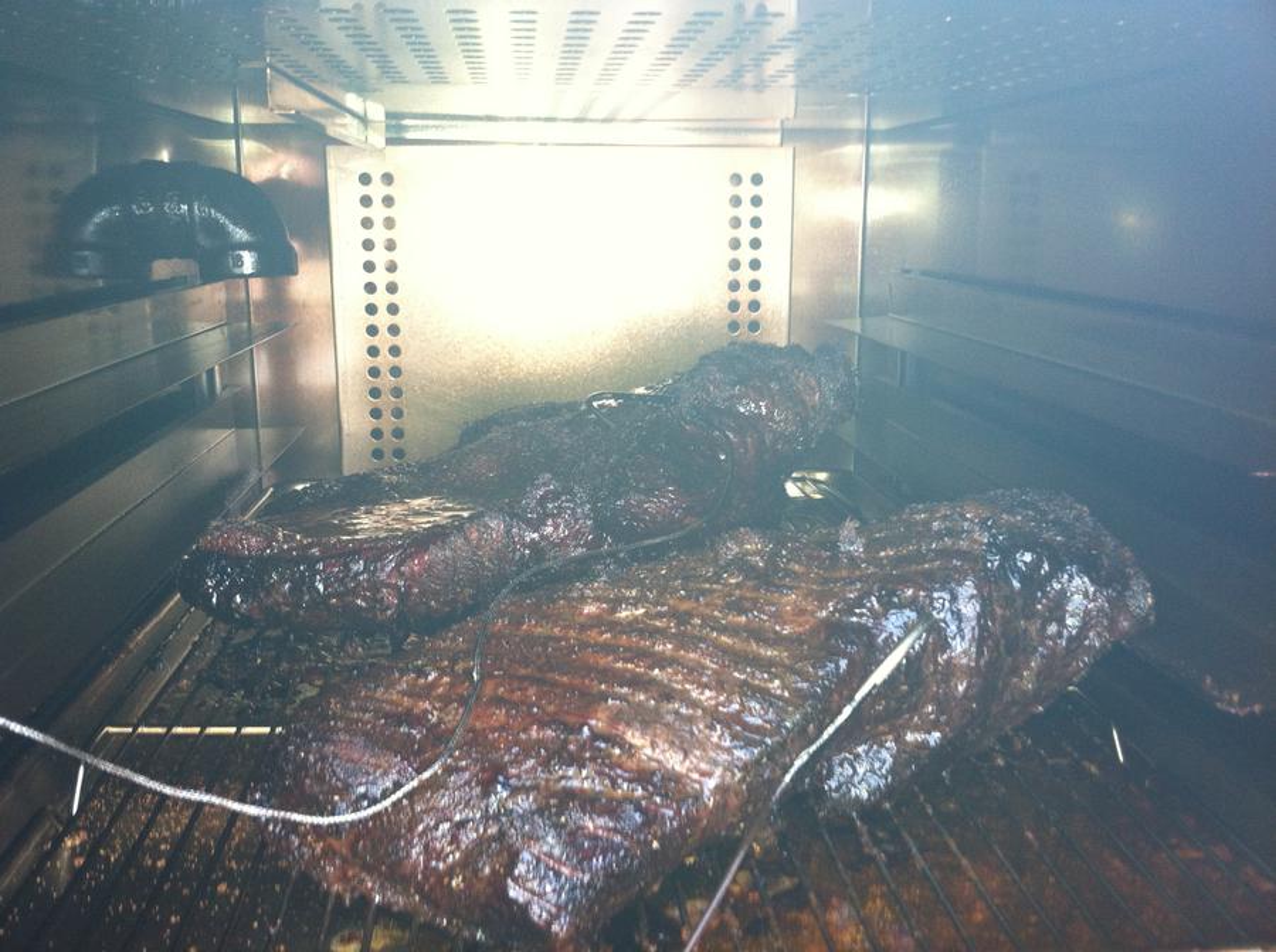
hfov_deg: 52.7
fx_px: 1288
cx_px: 638
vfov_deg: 40.6
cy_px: 476
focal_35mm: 35
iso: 100
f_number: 2.8
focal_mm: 3.85
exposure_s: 1/15
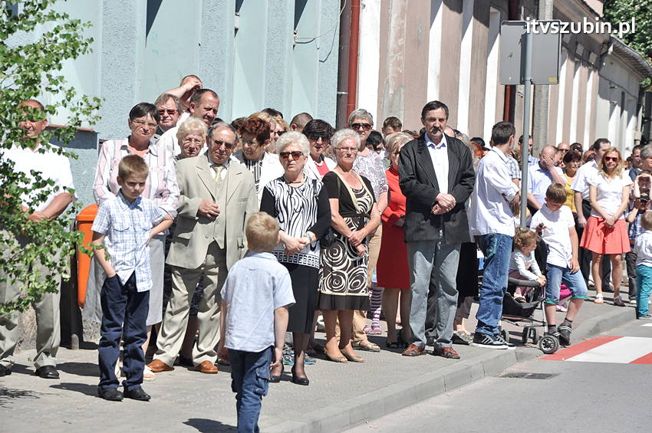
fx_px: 2850
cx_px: 326
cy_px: 216
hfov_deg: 13.1
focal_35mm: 158
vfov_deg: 8.7
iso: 400
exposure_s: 1/1250
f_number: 9
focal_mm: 105
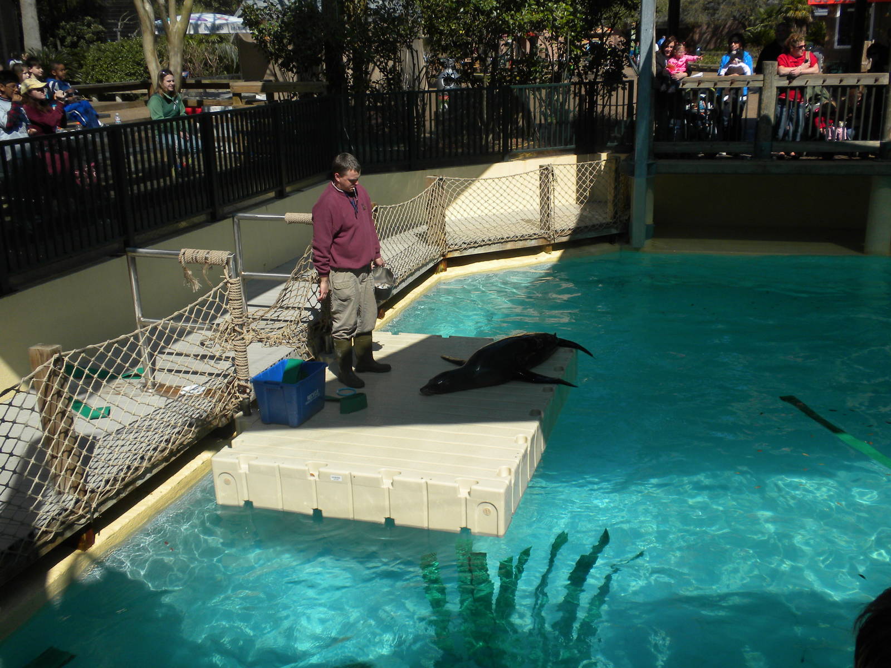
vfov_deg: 38.7
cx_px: 446
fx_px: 952
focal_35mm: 37
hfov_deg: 50.1
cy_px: 334
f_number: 10
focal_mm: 6.6
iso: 64
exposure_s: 1/150
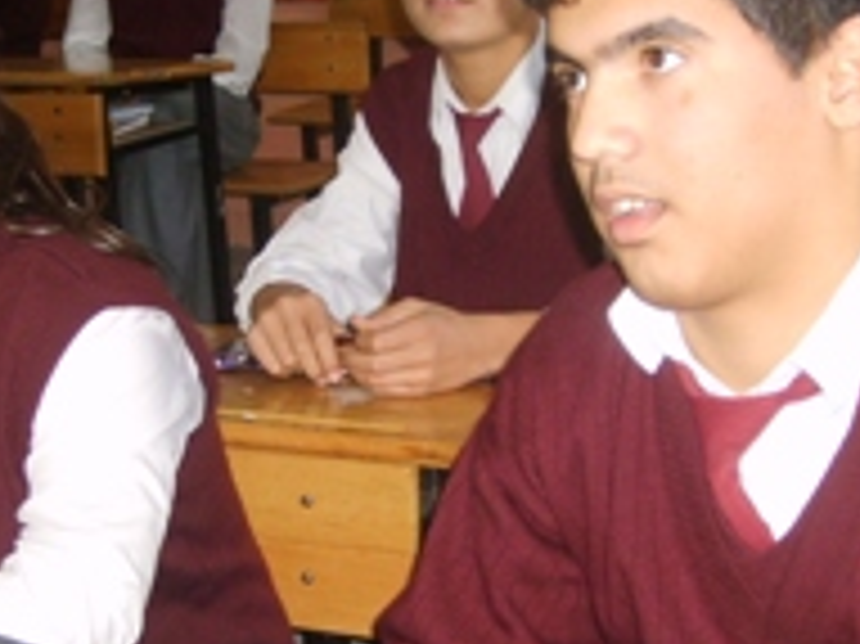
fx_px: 2036
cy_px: 387
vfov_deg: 18.0
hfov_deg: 23.9
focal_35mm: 82
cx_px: 432
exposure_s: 1/45
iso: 100
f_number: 2.8
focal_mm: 5.8
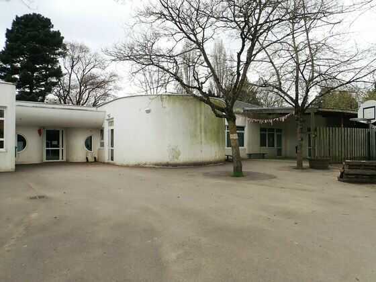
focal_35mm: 25
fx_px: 272
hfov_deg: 69.4
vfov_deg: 54.9
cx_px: 188
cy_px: 141
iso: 100
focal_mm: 4.5
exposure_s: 1/400
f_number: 2.8
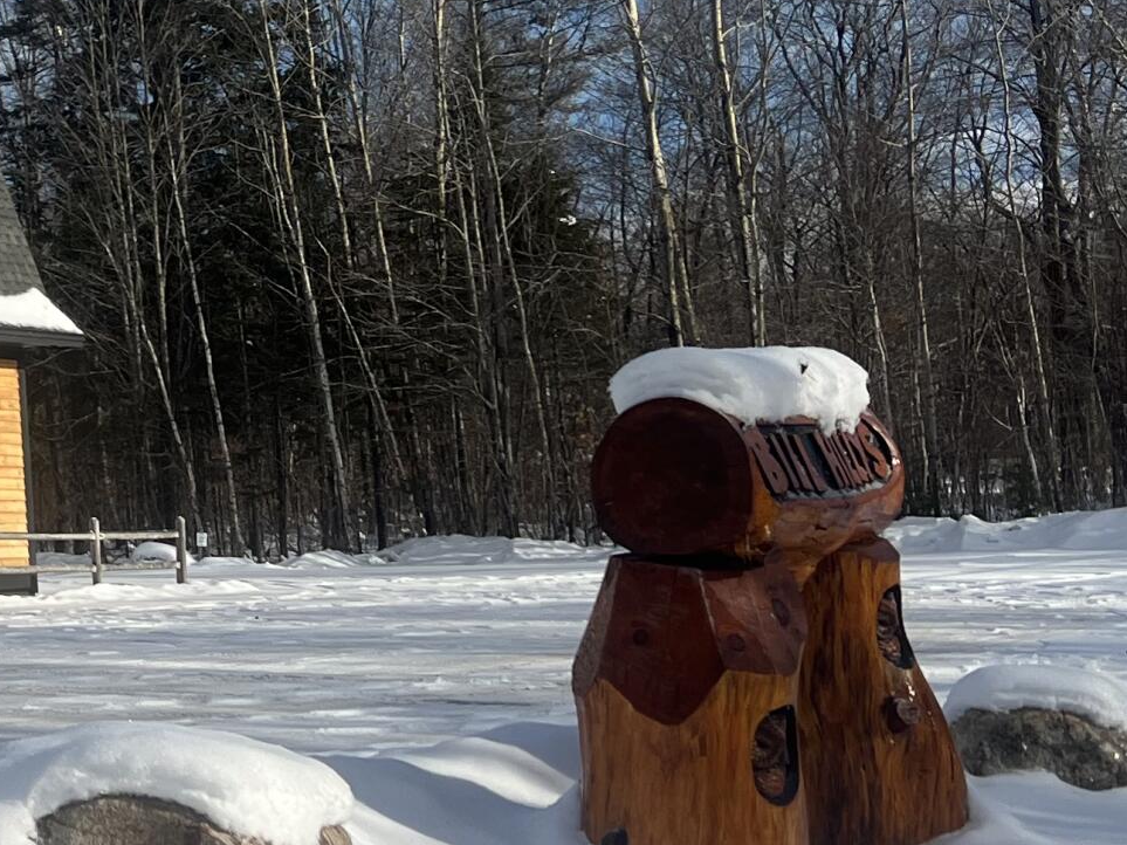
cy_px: 177
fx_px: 2637
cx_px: -373
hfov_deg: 21.6
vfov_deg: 18.1
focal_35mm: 81
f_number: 1.5
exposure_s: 1/5076
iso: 50
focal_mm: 5.7
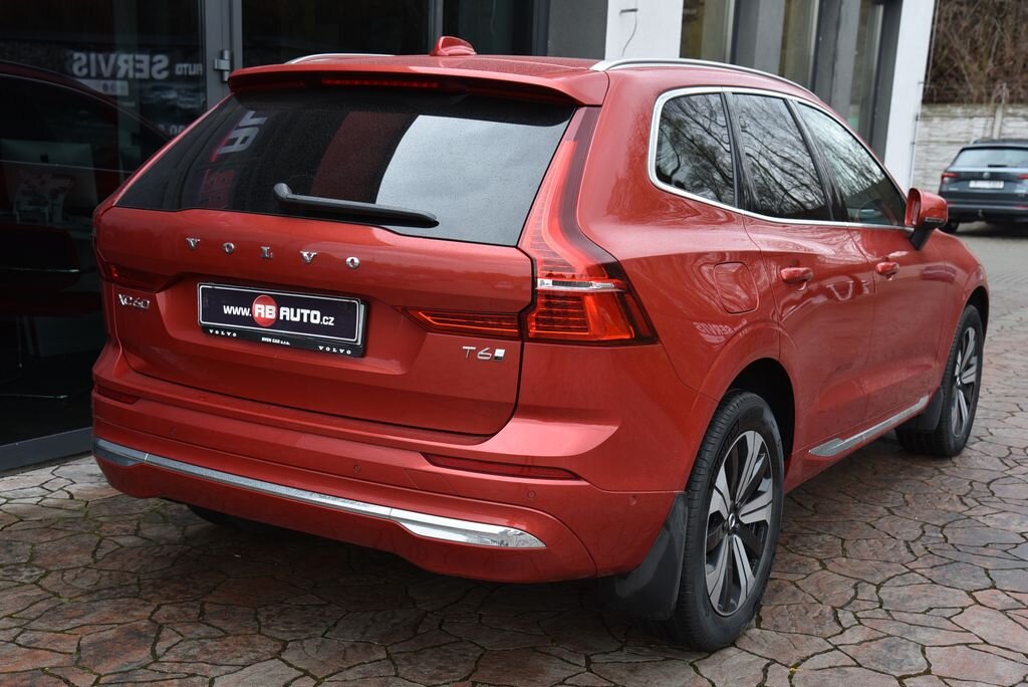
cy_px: 344
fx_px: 1257
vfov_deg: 30.6
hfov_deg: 44.5
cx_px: 514
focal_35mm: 44
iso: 500
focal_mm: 44
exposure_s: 1/125
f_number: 6.3
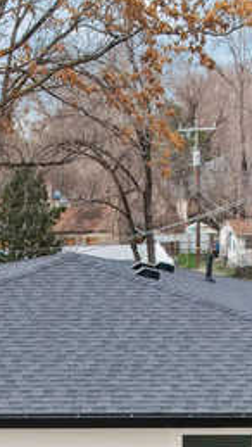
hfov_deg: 13.3
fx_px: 1079
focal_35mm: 91
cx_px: 64
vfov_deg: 22.1
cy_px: 498
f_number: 2.8
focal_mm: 8.4
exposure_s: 1/15
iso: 360
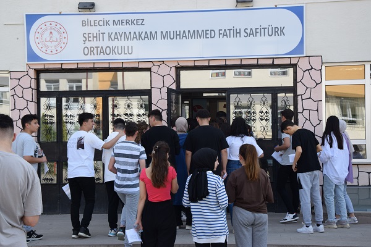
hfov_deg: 27.0
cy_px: 124
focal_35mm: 75
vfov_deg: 18.2
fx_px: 773
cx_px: 186
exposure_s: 1/250
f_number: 8
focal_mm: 50
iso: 320
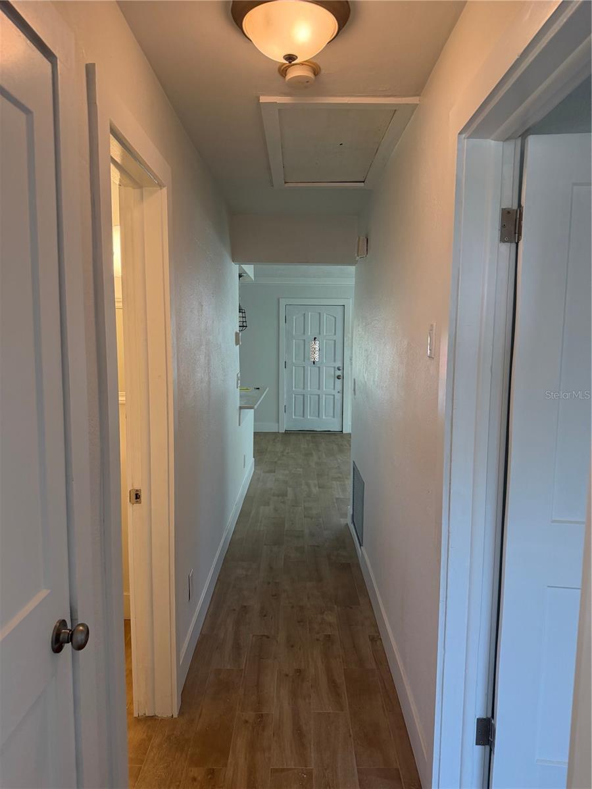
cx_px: 296
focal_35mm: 24
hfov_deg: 56.8
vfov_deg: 71.6
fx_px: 547
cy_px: 394
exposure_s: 1/138
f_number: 1.78
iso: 200
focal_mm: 6.76
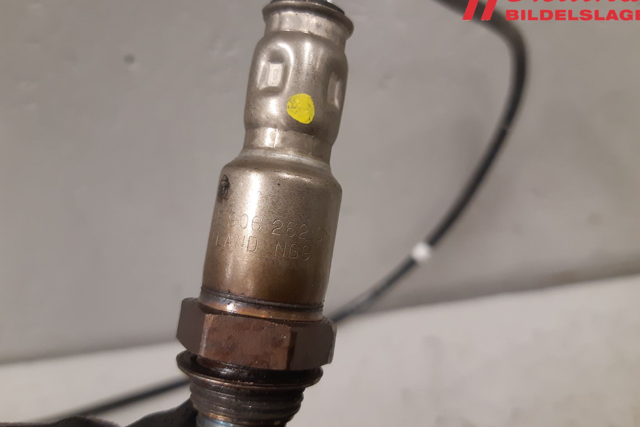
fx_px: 498
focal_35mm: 28
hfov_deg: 65.5
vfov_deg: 46.4
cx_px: 330
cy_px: 214
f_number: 1.7
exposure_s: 1/50
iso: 200
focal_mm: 3.93
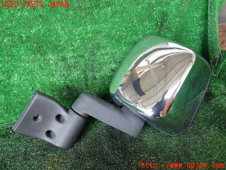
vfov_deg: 46.8
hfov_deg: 60.0
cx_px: 113
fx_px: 196
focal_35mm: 30
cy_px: 85
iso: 200
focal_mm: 5.4
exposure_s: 1/50
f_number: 2.3
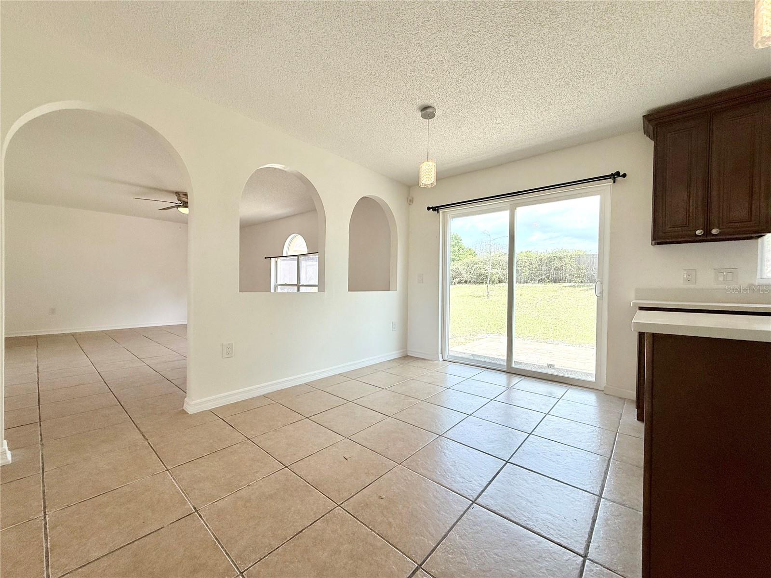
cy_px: 289
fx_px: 312
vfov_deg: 85.7
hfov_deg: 102.1
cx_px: 386
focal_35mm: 14
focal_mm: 2.22
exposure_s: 1/522
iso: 64
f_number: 2.2
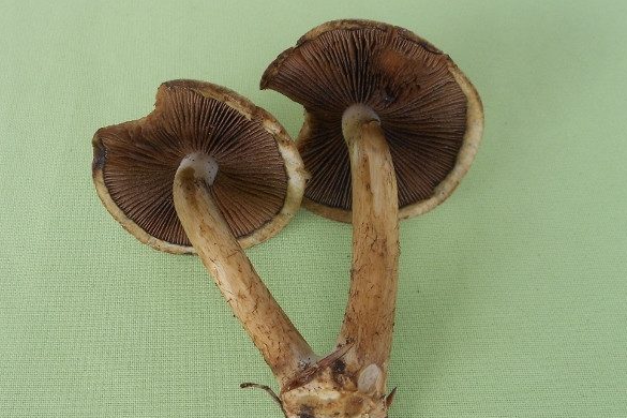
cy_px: 235
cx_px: 289
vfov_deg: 35.9
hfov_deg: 51.8
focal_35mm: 37
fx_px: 644
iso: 80
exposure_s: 1/80
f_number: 3.2
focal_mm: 4.6
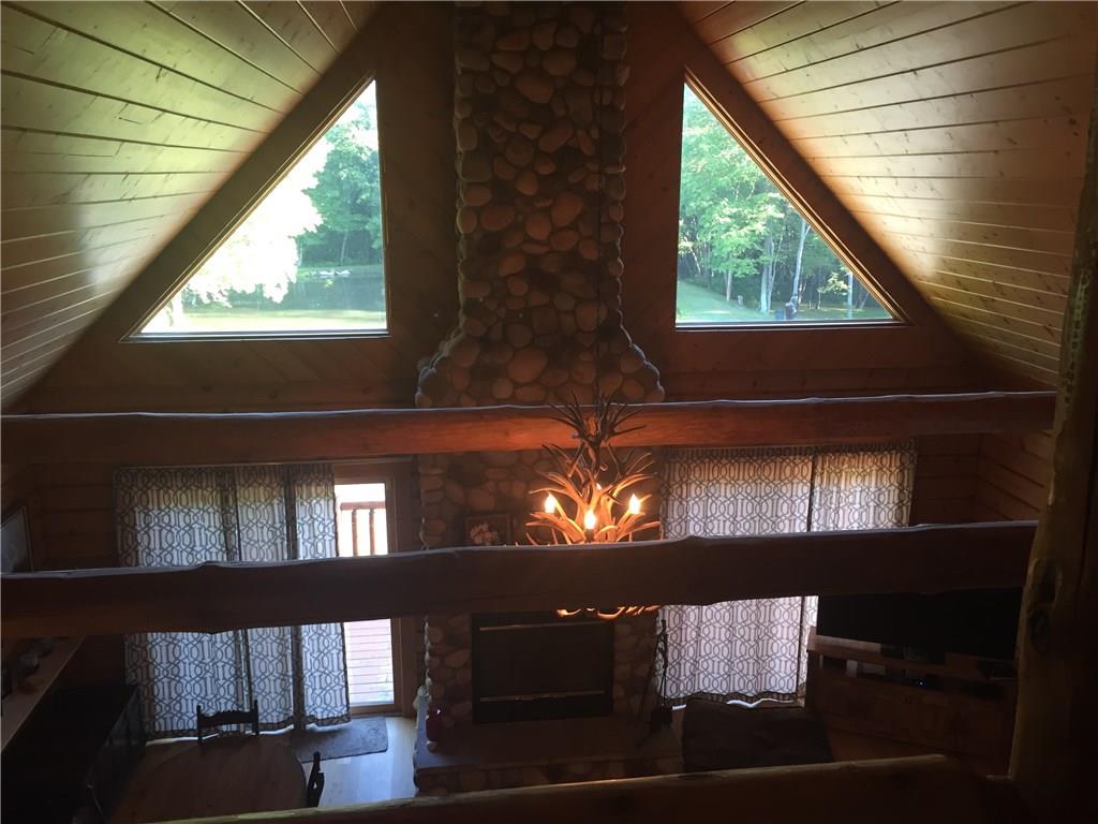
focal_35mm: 29
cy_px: 412
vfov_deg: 48.2
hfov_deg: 61.7
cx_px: 549
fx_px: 920
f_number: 2.2
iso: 64
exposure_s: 1/30
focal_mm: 4.15
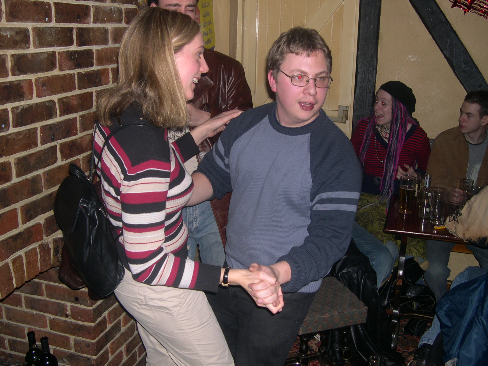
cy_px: 183
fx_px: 536
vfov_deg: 37.7
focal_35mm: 38
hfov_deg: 49.0
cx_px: 244
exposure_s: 1/60
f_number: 2.8
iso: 104
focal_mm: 8
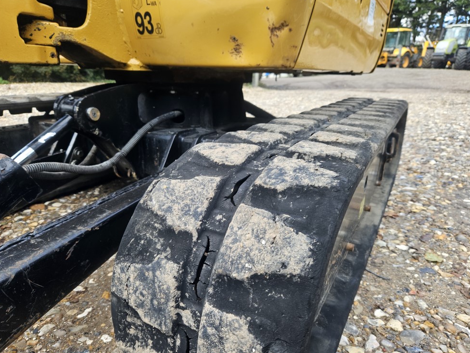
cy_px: 177
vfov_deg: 56.8
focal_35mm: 24
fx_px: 326
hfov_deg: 71.6
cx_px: 239
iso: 32
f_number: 1.8
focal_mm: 5.4
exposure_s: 1/131
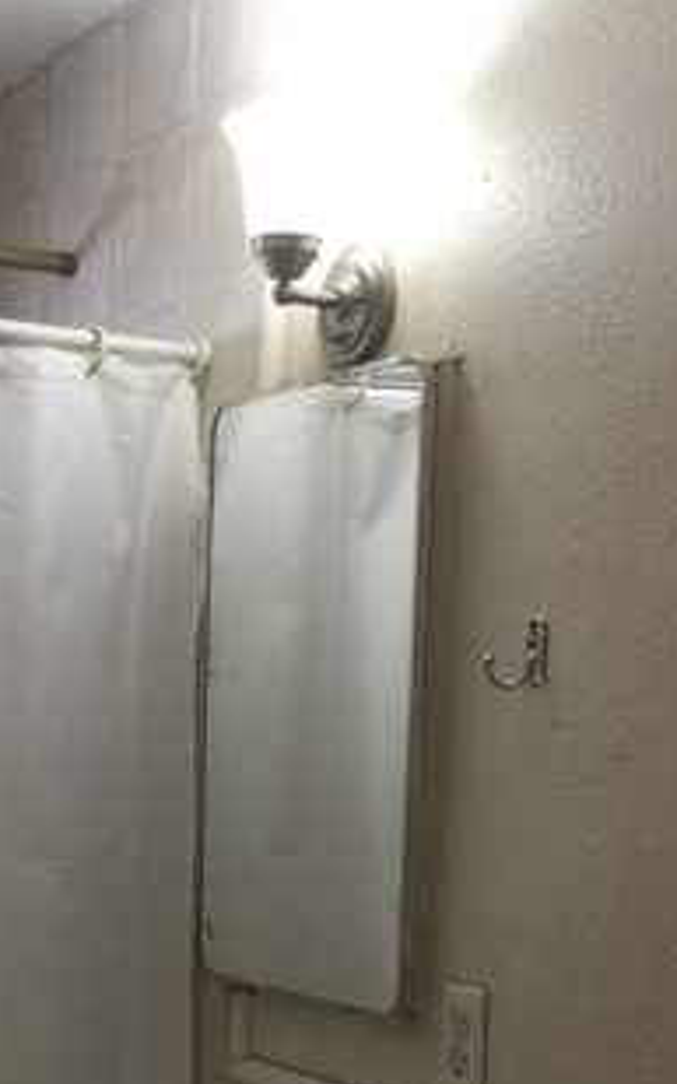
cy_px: 912
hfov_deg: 18.8
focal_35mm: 68
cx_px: 46
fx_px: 2008
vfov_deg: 29.3
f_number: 2.4
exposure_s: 1/30
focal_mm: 3.3
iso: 50
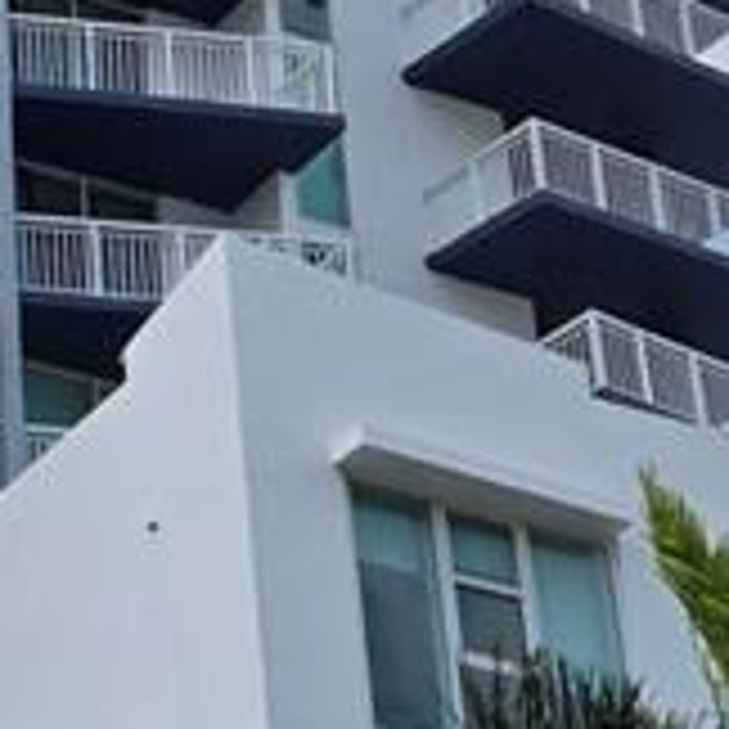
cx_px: -612
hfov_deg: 10.8
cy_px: 342
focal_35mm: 151
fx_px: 3598
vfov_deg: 11.6
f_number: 1.8
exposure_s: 1/2283
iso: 25
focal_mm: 5.4
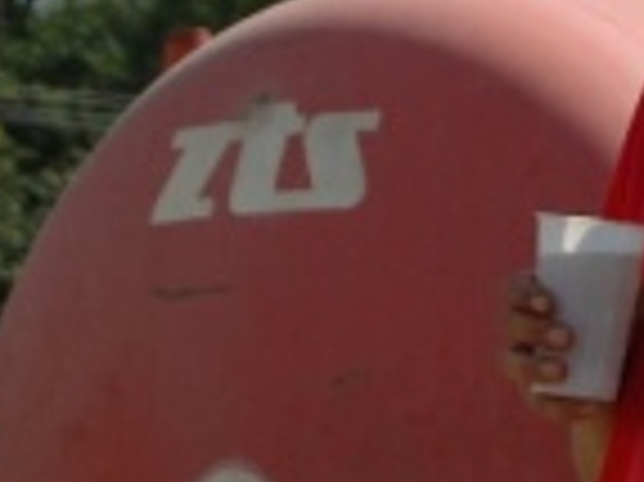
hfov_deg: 4.8
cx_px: 1166
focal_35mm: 411
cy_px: -95
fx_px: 7649
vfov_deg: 3.6
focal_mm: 55
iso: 200
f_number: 5.6
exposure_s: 1/800
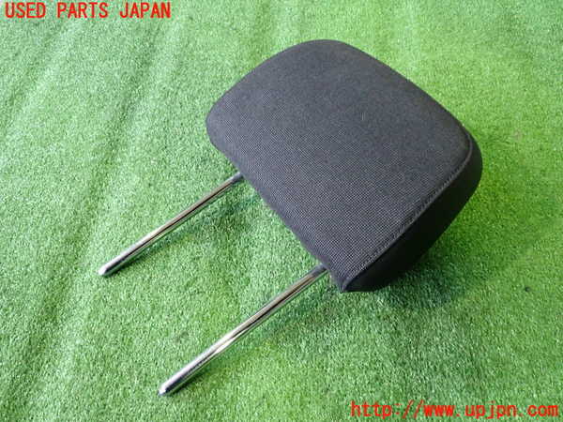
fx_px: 488
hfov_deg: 60.0
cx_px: 282
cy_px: 211
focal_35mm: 30
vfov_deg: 46.8
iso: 500
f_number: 2.3
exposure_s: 1/30
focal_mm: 5.4
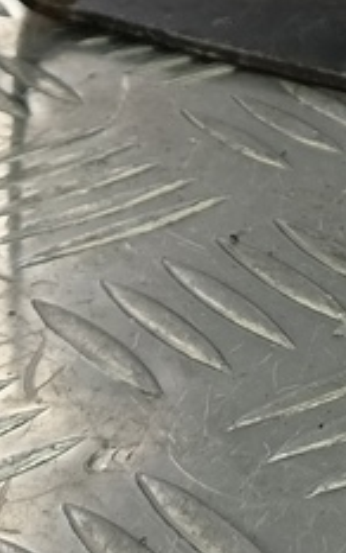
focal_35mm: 107
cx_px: 754
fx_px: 1611
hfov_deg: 10.9
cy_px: -214
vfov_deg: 17.9
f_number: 1.6
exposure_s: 1/100
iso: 143
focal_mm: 4.11
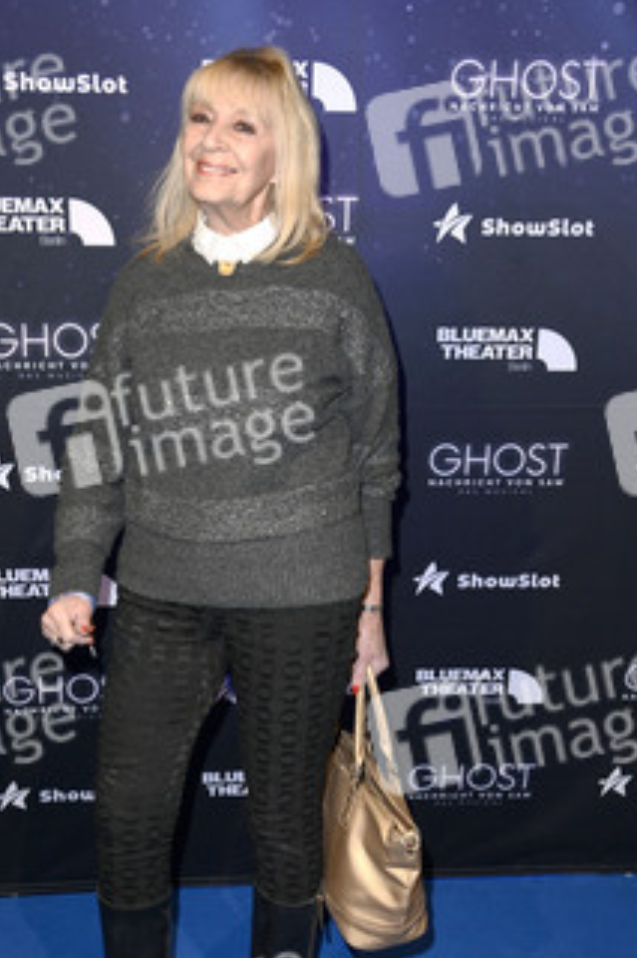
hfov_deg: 29.7
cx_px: 248
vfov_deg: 43.4
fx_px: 1196
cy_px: 575
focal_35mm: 45
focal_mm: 36
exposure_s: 1/125
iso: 1000
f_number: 5.6
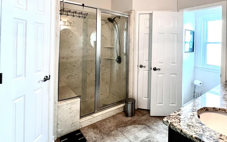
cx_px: 116
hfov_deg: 88.0
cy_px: 44
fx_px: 118
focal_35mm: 19
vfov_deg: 60.3
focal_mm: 1.57
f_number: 1.8
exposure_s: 1/60
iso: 400
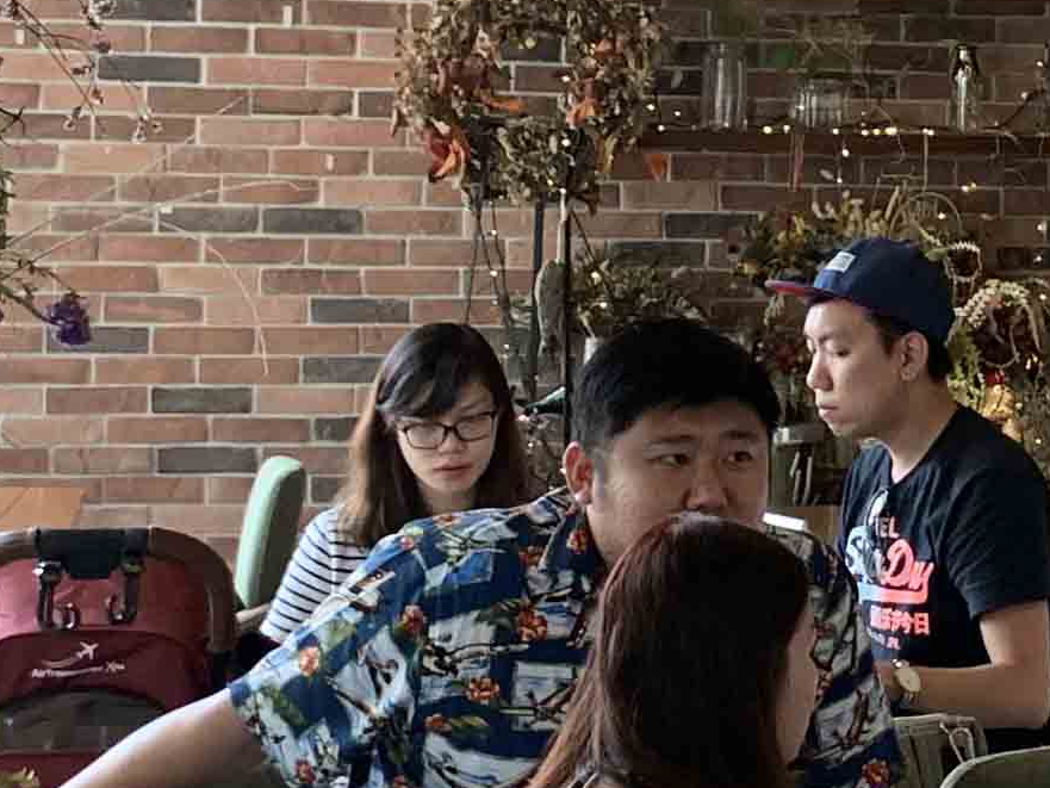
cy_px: 182
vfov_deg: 12.4
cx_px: 1081
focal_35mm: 119
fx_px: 3610
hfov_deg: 16.2
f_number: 1.8
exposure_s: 1/50
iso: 100
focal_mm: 4.25
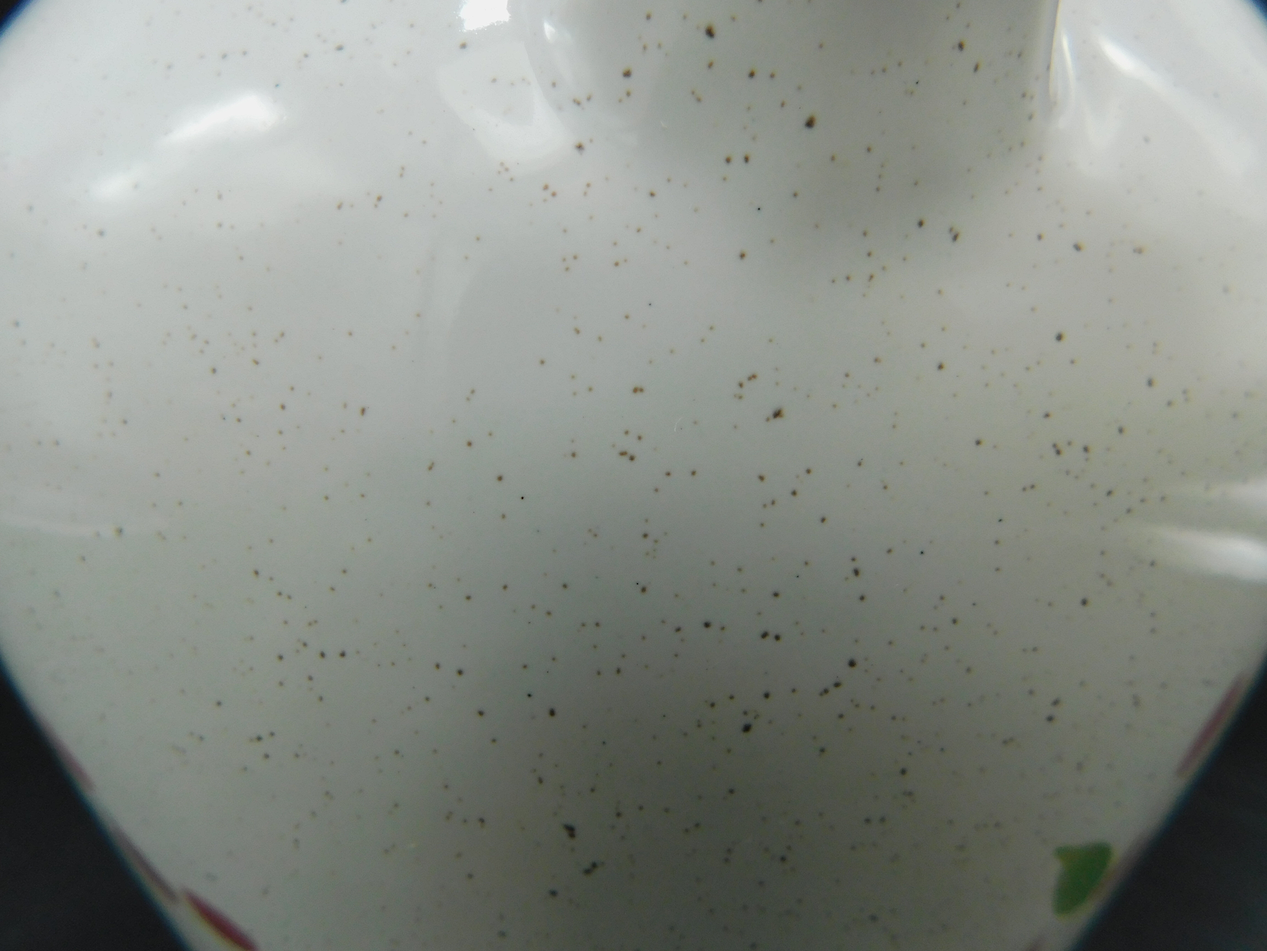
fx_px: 842
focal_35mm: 23
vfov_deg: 58.9
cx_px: 634
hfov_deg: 73.9
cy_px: 476
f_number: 3
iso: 125
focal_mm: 4
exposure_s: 1/160
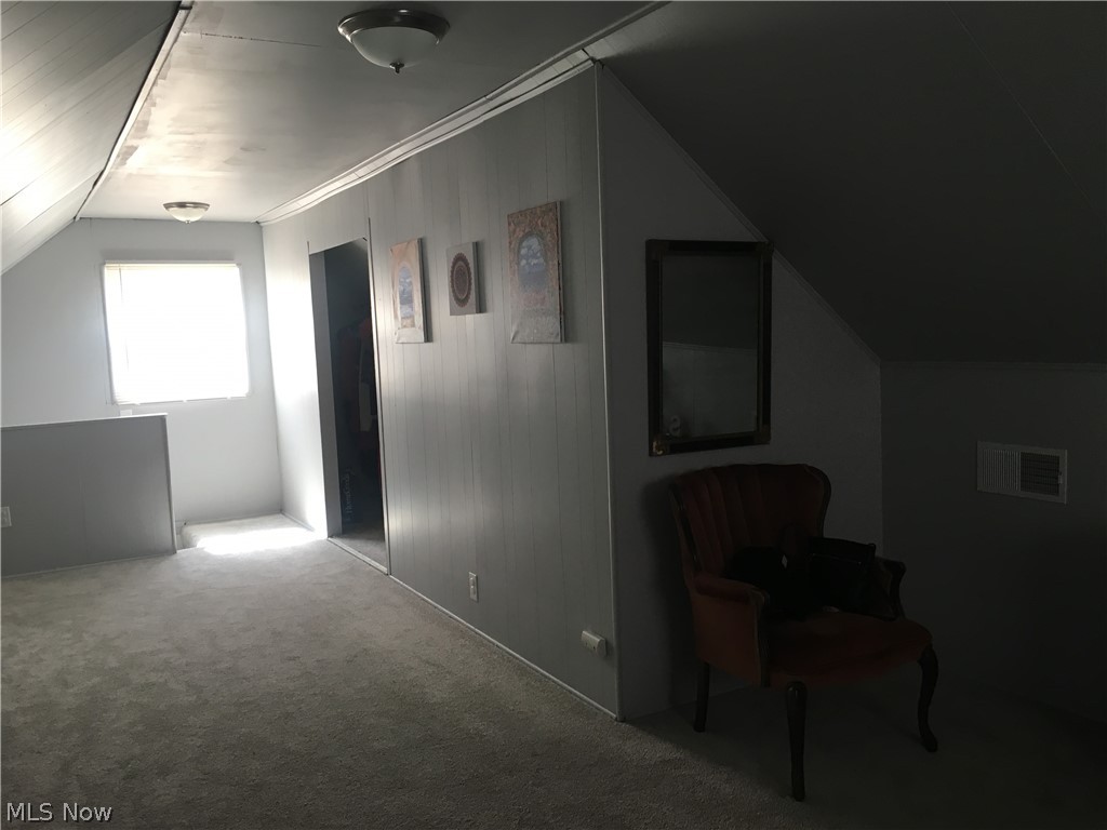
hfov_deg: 61.7
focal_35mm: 29
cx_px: 554
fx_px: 927
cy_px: 415
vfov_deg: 48.2
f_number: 2.2
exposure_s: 1/30
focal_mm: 4.15
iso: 64
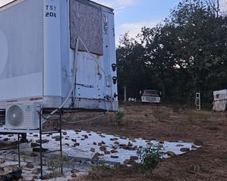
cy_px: 72
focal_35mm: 48
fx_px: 322
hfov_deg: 37.2
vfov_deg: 31.3
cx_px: 39
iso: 25
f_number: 1.8
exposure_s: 1/286
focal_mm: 5.4
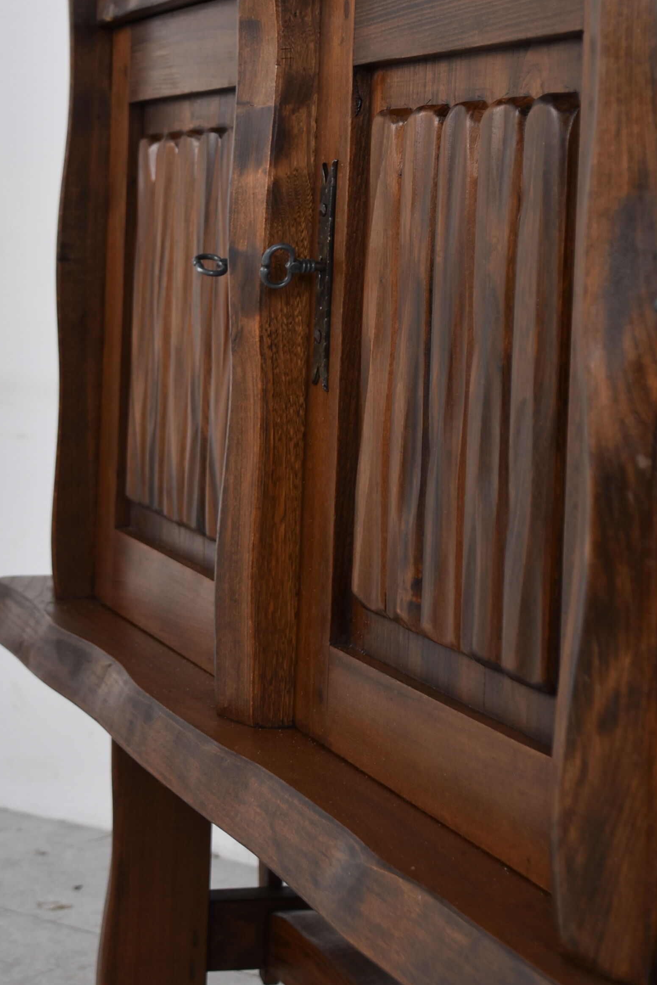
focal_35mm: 93
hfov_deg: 14.7
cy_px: 260
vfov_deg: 21.7
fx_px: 2545
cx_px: 300
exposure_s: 1/25
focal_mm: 32
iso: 100
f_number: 4
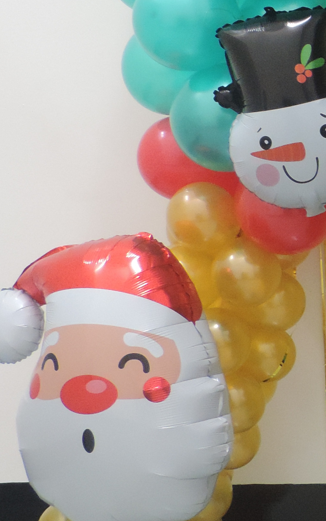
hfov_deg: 9.3
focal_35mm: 128
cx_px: 755
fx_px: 1819
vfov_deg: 16.3
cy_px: 185
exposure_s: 1/25
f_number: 3.3
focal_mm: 7.1
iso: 400
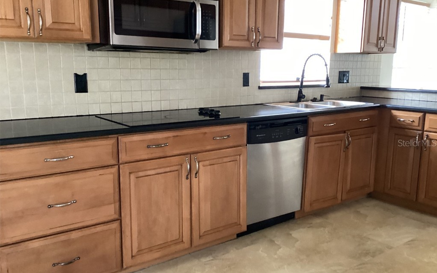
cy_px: 143
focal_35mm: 33
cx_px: 219
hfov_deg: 58.2
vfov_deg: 38.3
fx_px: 393
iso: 400
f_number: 2.4
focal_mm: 3.3
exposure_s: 1/40
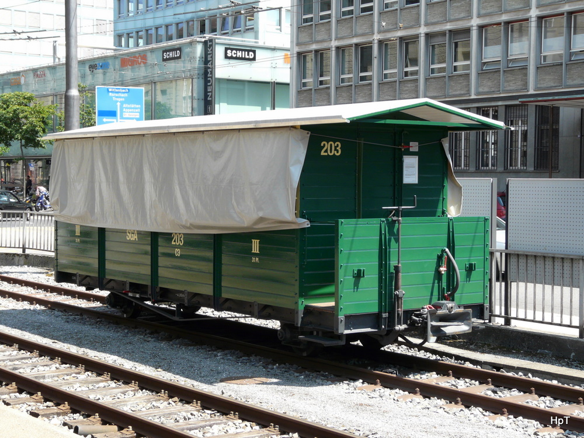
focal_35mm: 62
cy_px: 219
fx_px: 1046
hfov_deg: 31.2
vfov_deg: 23.7
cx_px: 292
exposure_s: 1/200
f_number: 4
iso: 100
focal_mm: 10.2
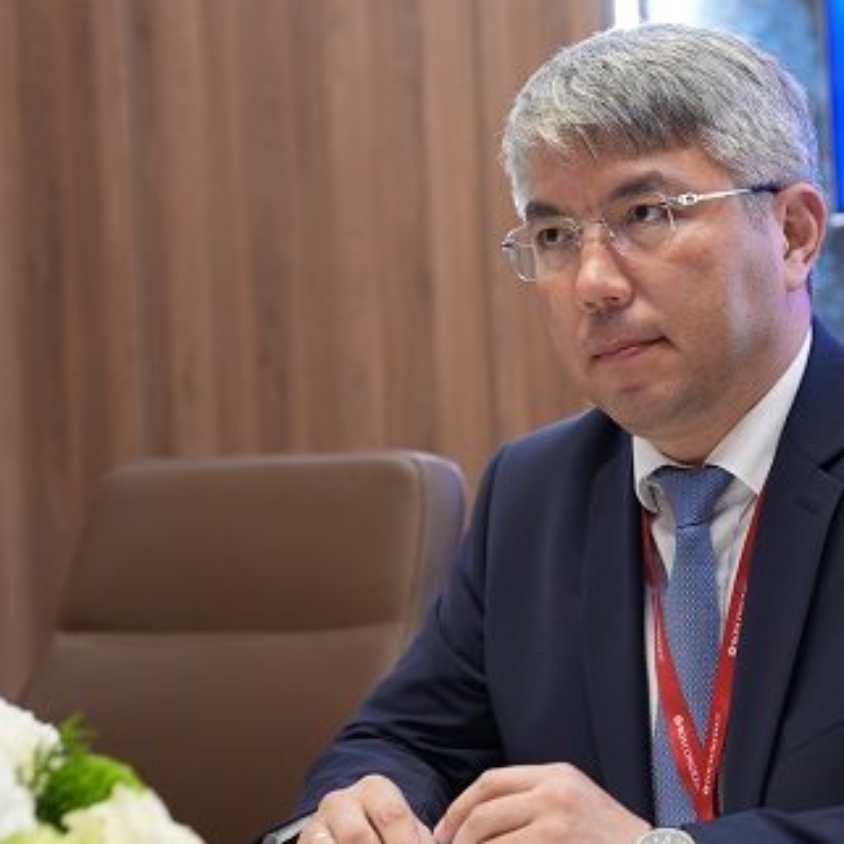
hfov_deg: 18.2
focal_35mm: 95
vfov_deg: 18.3
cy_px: 414
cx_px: 642
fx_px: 2621
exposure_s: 1/10
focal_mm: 56
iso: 200
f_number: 2.8
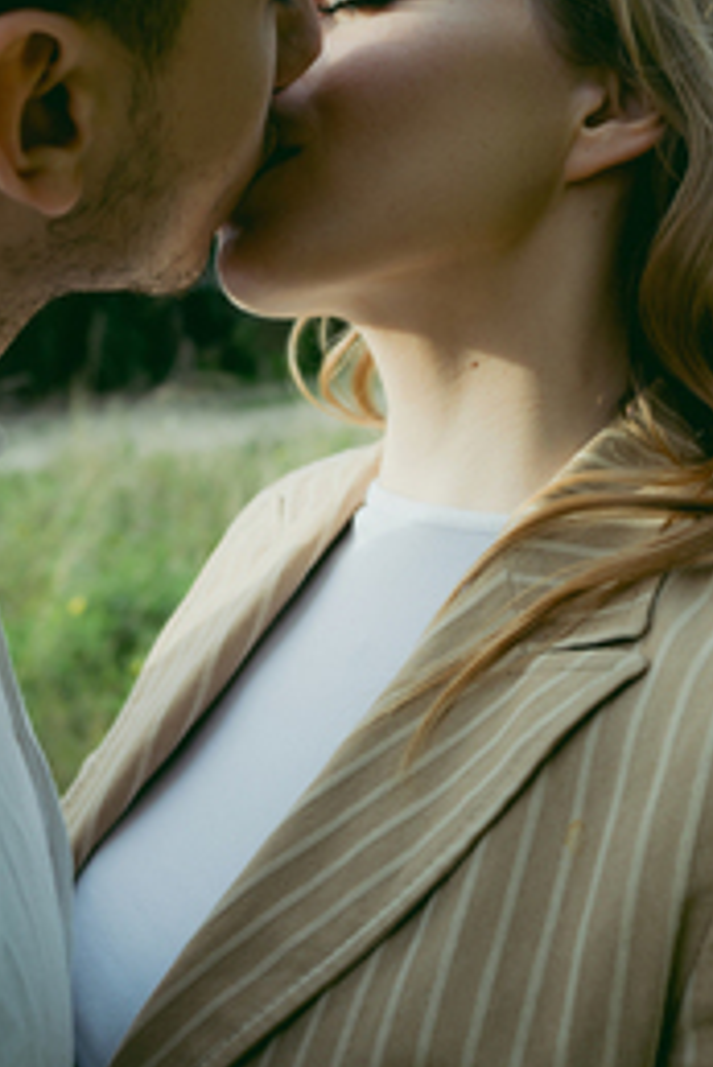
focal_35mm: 54
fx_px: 1602
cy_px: 379
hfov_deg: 25.1
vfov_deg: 36.6
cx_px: 328
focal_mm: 24
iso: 100
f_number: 3.5
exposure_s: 1/320
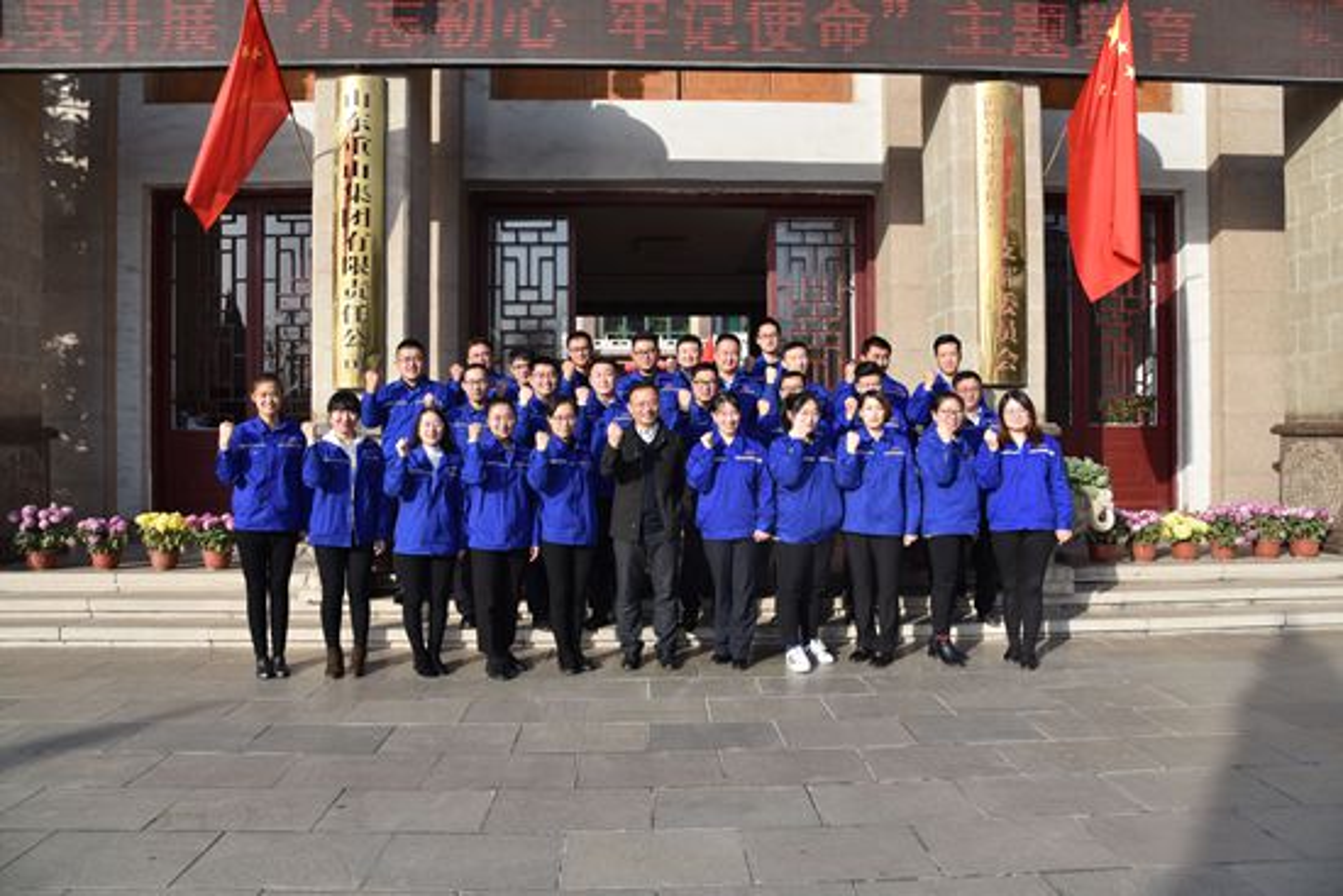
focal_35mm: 24
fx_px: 896
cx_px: 672
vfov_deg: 53.2
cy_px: 448
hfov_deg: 73.7
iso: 200
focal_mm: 24
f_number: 8
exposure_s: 1/250
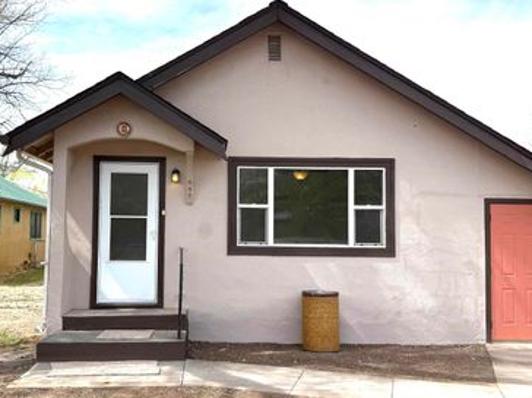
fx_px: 506
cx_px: 228
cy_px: 203
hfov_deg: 55.2
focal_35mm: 33
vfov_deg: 42.9
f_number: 1.78
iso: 80
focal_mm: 6.76
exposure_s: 1/3425
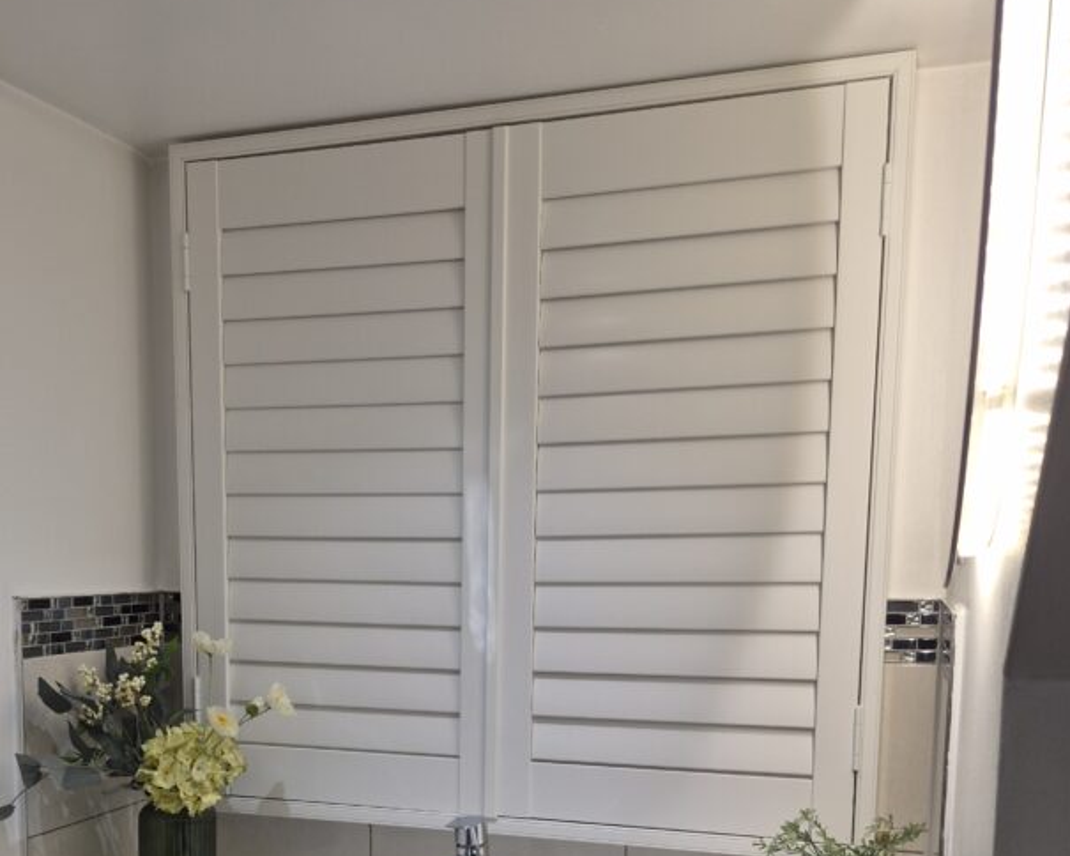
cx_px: 424
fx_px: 1203
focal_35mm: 38
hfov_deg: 47.6
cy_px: 709
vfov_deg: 37.5
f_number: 1.8
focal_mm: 5.4
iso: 40
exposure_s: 1/100
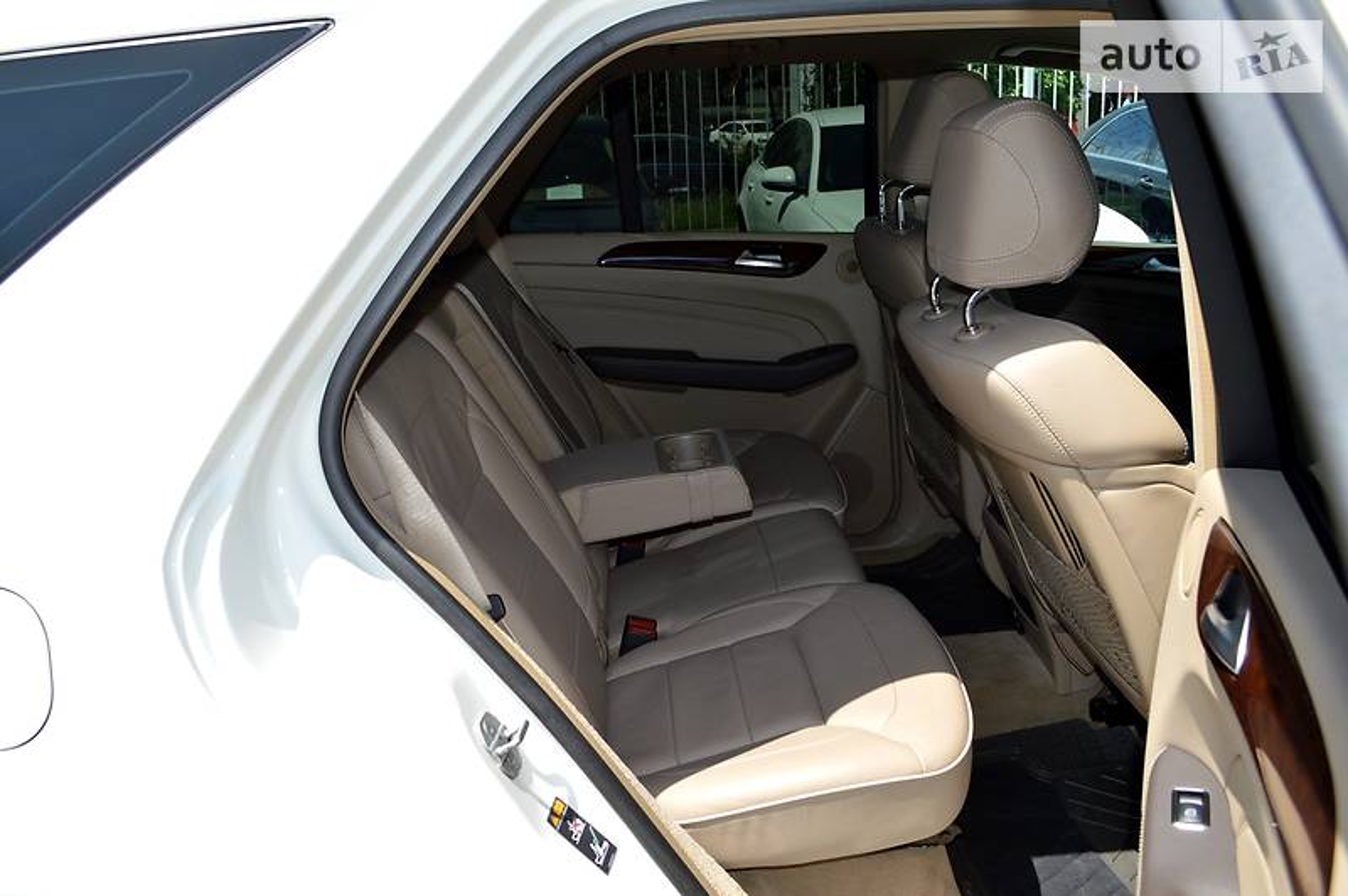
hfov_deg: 62.0
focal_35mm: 30
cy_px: 448
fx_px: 1122
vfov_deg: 43.5
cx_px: 674
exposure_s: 1/200
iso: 100
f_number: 6.3
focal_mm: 20
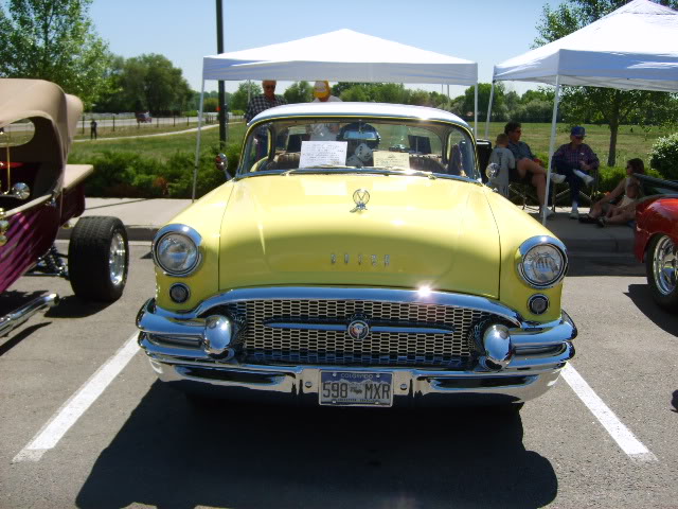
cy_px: 254
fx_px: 686
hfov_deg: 52.6
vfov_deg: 40.7
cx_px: 339
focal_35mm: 35
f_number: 2.8
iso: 50
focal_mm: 5.8
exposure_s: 1/1000
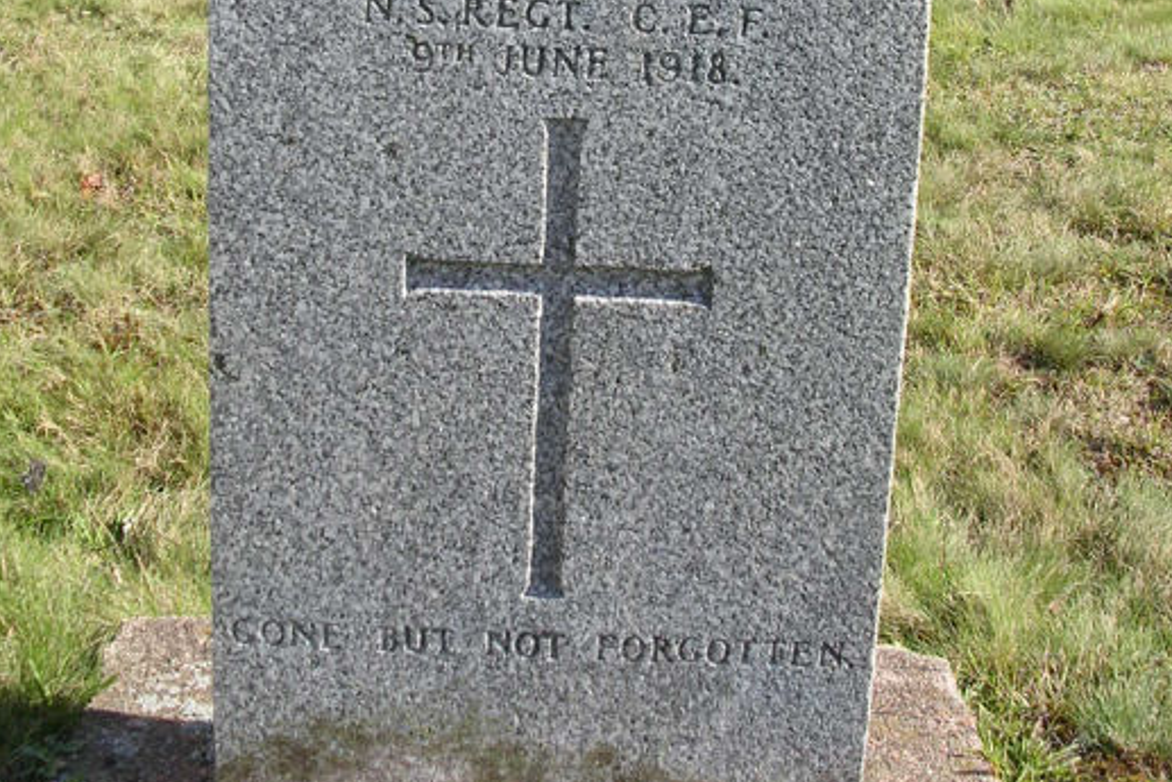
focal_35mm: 56
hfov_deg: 35.6
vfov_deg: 23.7
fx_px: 1824
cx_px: 580
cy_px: 124
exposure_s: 1/146
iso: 100
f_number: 5.6
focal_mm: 5.8
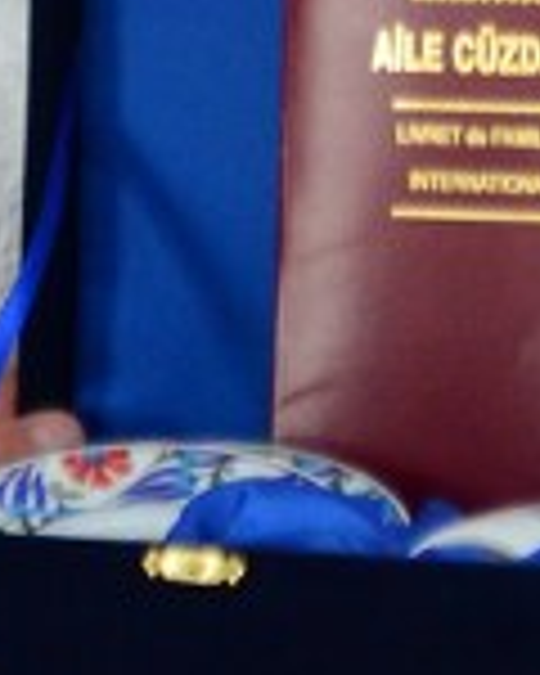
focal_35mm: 480
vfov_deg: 4.0
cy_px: -184
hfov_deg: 3.2
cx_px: 81
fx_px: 9589
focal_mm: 40
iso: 1000
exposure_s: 1/100
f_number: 5.6
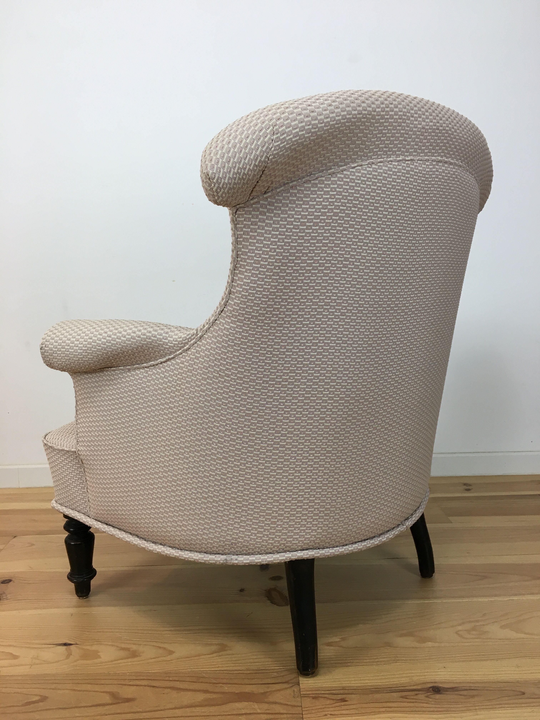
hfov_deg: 48.2
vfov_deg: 61.7
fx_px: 603
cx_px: 270
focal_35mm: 29
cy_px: 360
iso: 32
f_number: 2.2
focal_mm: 4.15
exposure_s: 1/33
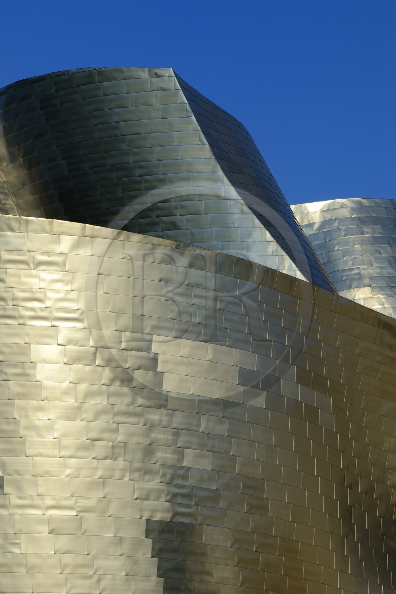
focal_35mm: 120
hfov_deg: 11.4
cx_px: 198
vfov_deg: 17.1
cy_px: 297
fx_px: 1982
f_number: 13
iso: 200
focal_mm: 120
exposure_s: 1/250
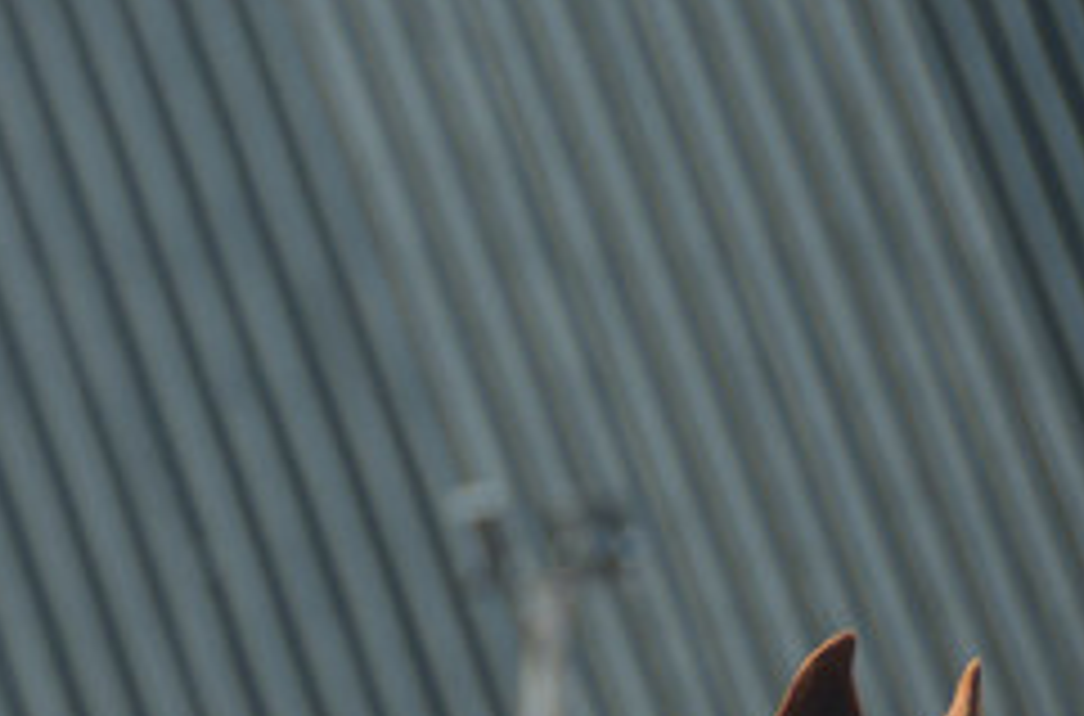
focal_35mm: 873
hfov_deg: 2.4
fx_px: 26201
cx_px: -319
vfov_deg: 1.6
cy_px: 421
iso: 100
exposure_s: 1/320
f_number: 5.6
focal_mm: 200
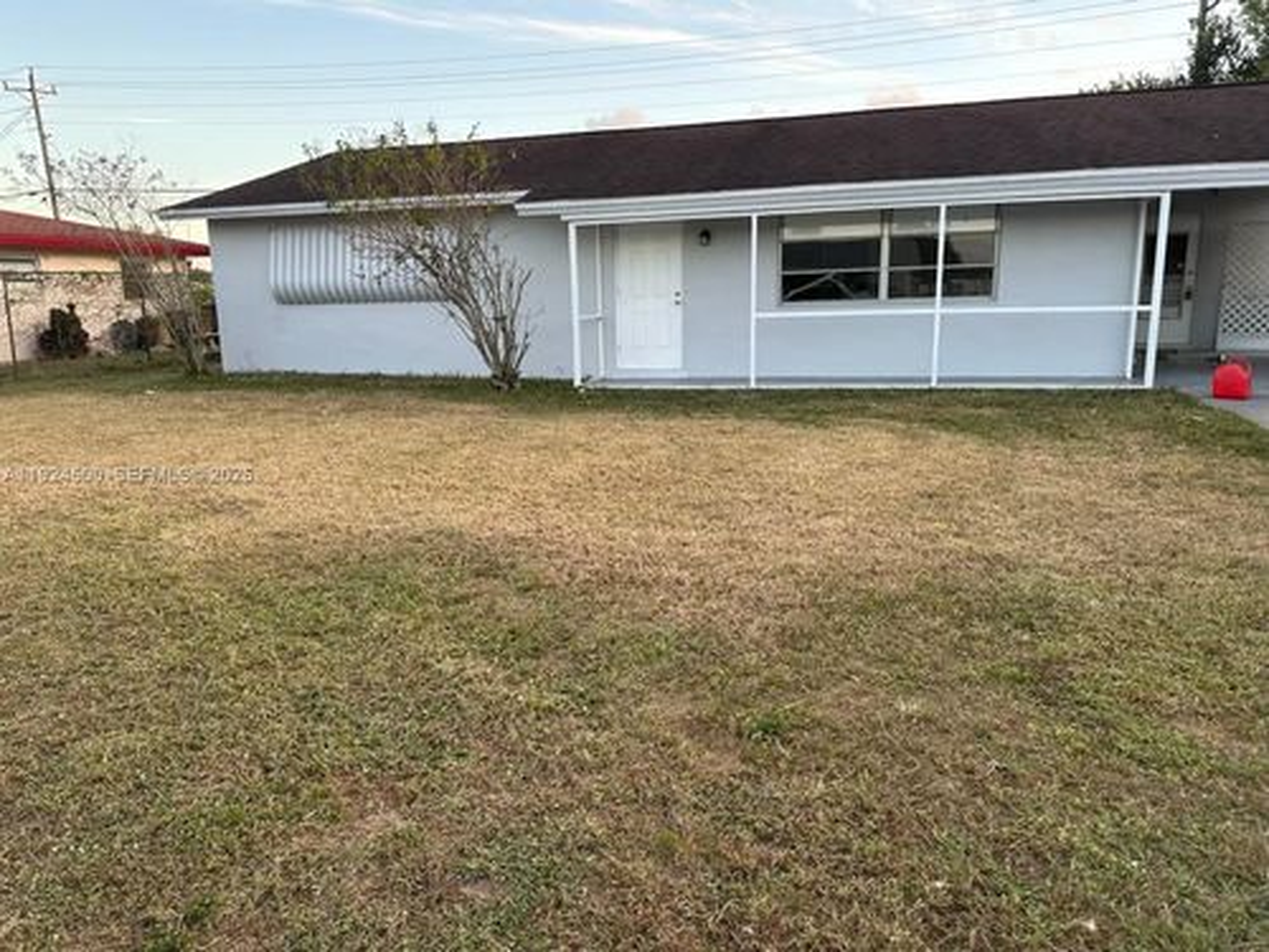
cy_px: 476
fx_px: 880
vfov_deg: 56.8
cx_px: 634
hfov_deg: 71.6
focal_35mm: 24
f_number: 1.78
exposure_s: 1/145
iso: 100
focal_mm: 6.86
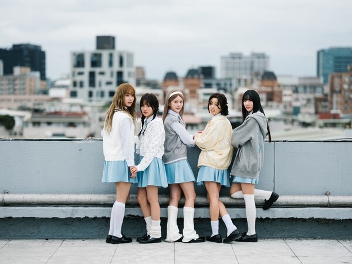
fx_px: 885
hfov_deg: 22.5
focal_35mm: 87
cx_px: 176
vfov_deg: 17.0
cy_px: 132
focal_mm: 110
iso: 400
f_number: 2
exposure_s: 1/1700
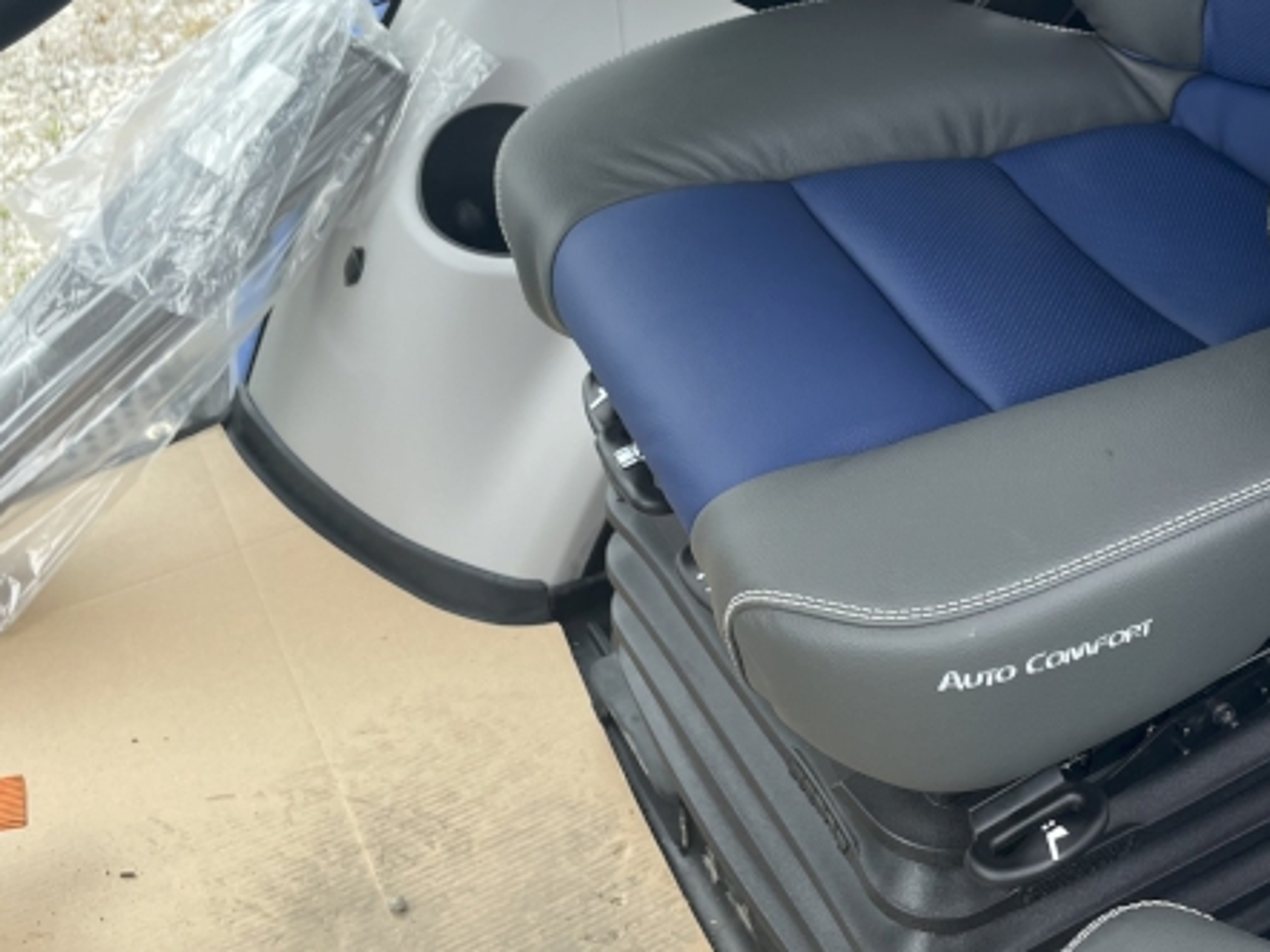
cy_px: 201
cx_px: 1009
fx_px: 1724
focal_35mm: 47
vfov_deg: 30.2
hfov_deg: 38.9
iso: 32
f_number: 1.6
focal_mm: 4.2
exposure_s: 1/399
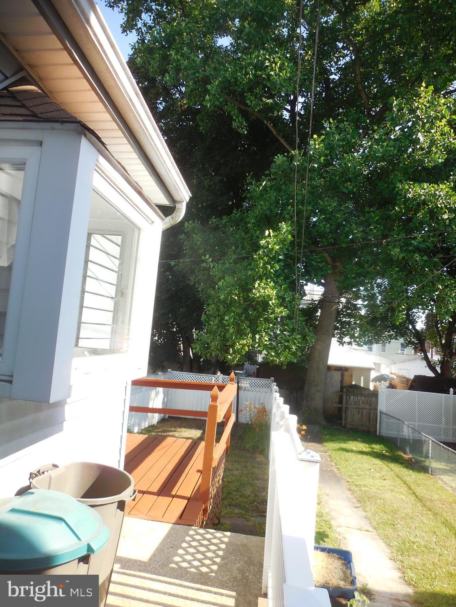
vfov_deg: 69.4
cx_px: 228
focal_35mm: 25
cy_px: 304
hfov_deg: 54.9
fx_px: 439
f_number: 3.7
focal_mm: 4.5
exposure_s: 1/250
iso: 125
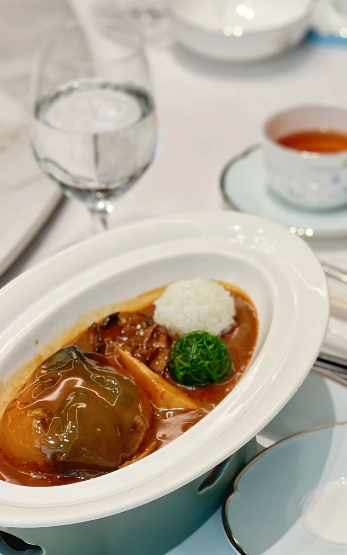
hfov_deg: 11.6
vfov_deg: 18.4
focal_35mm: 113
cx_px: 190
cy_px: 301
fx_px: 1710
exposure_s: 1/33
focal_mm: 9
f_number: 2.8
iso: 160
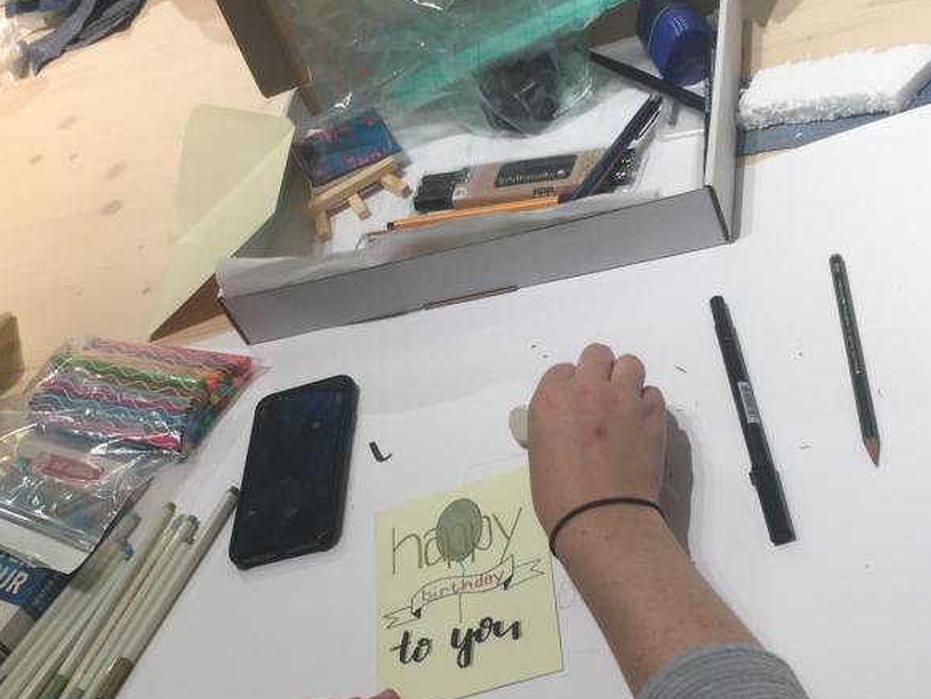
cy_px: 502
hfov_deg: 37.4
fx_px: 1372
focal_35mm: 51
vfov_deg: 28.3
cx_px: 418
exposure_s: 1/100
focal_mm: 4.15
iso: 32
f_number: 2.2
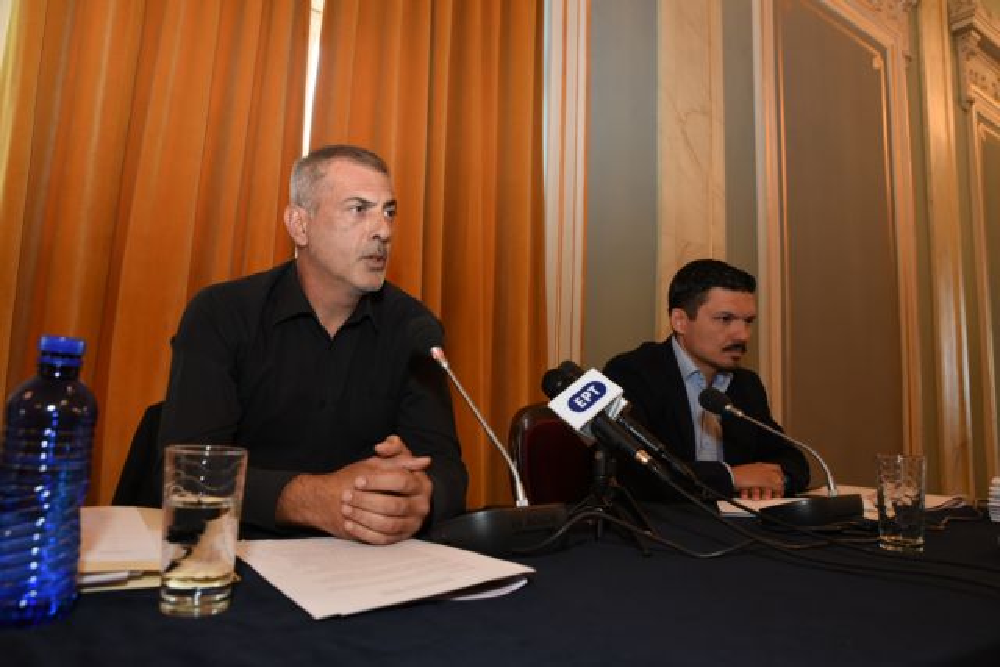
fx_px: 667
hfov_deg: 73.7
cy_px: 334
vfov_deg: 53.2
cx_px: 500
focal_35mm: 24
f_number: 5.6
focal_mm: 24
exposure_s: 1/125
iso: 1600
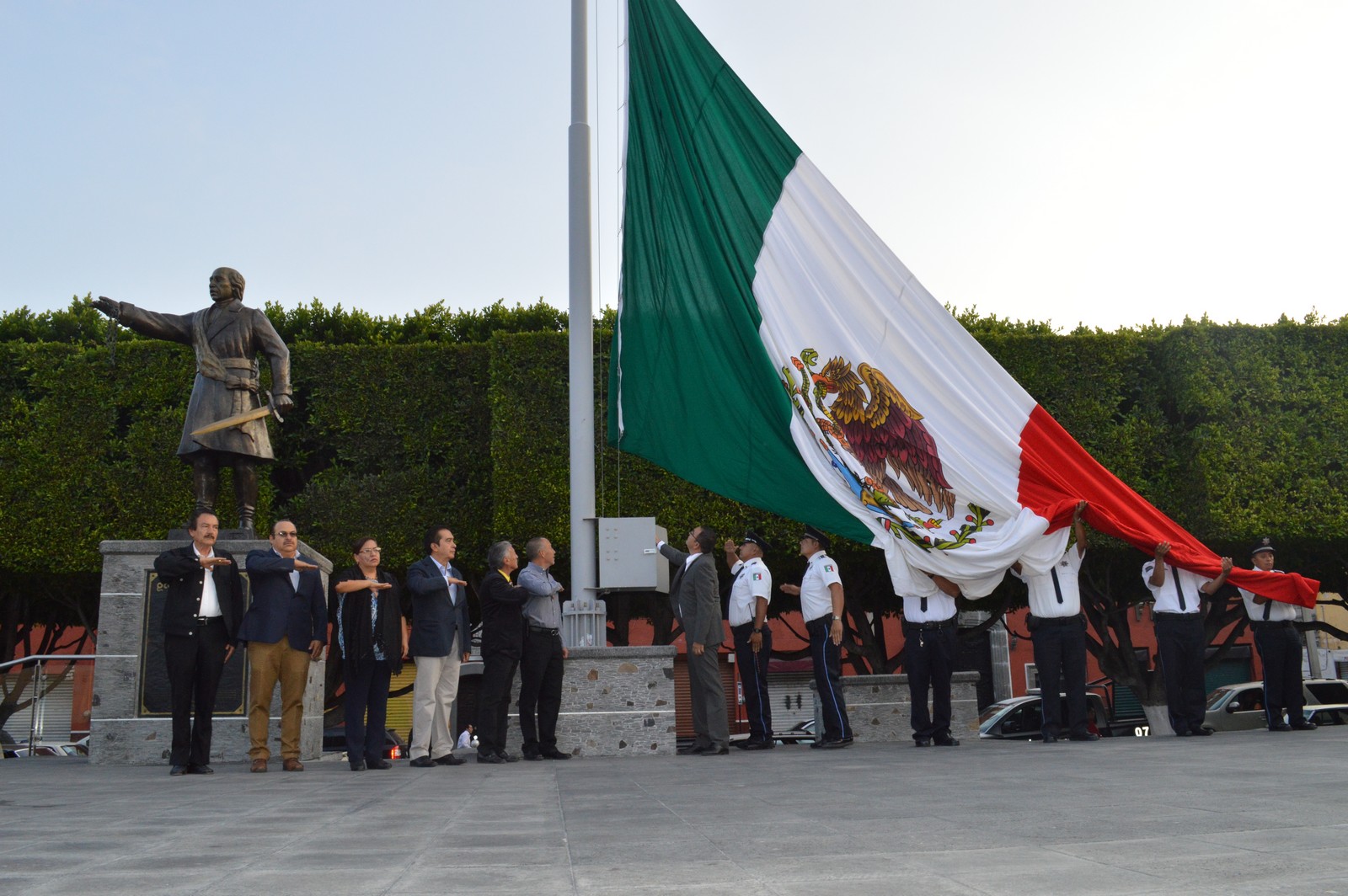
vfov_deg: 47.9
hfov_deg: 67.4
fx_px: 1010
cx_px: 674
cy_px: 448
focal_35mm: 27
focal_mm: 18
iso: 800
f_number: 10
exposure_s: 1/200
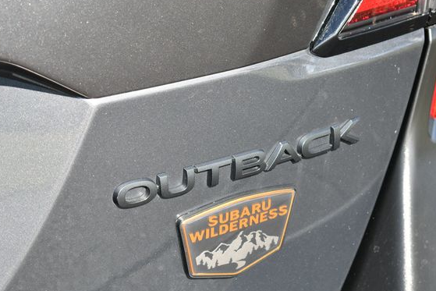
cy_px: 158
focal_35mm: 126
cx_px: 213
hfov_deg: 16.3
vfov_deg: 10.9
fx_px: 1526
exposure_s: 1/250
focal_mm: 55
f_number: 5.6
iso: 220
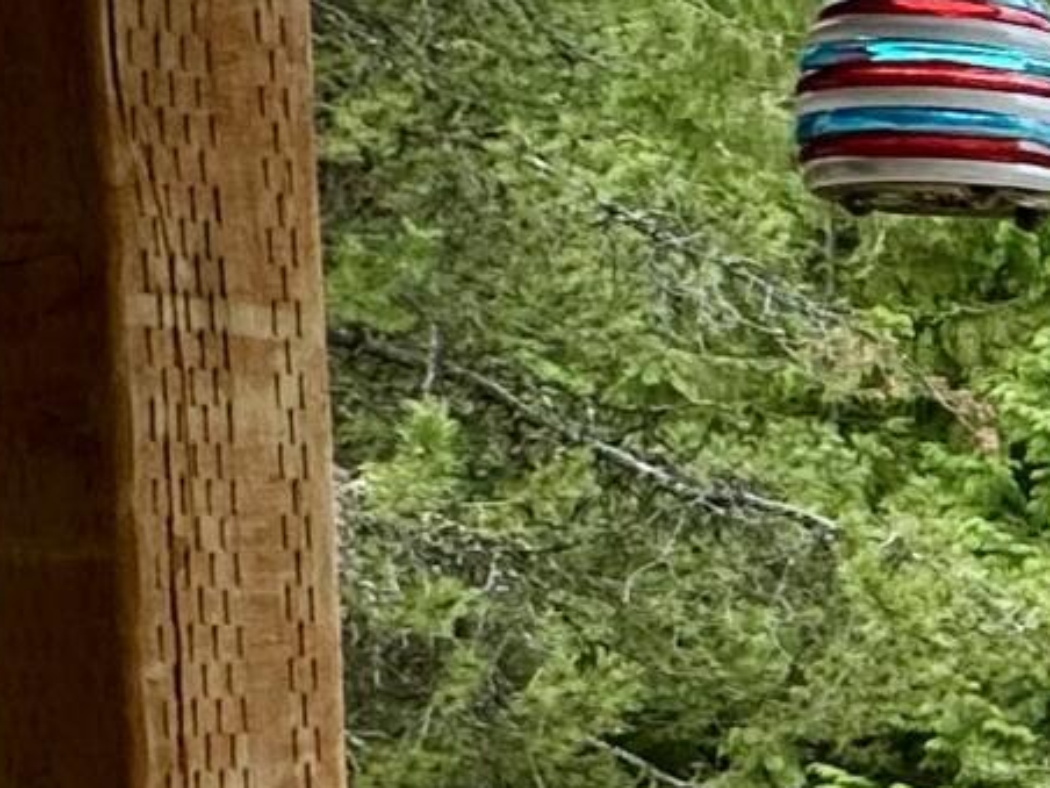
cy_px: 639
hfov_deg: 11.5
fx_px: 2821
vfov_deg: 15.8
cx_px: 3155
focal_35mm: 93
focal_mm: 2.22
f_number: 2.2
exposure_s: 1/666
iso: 40
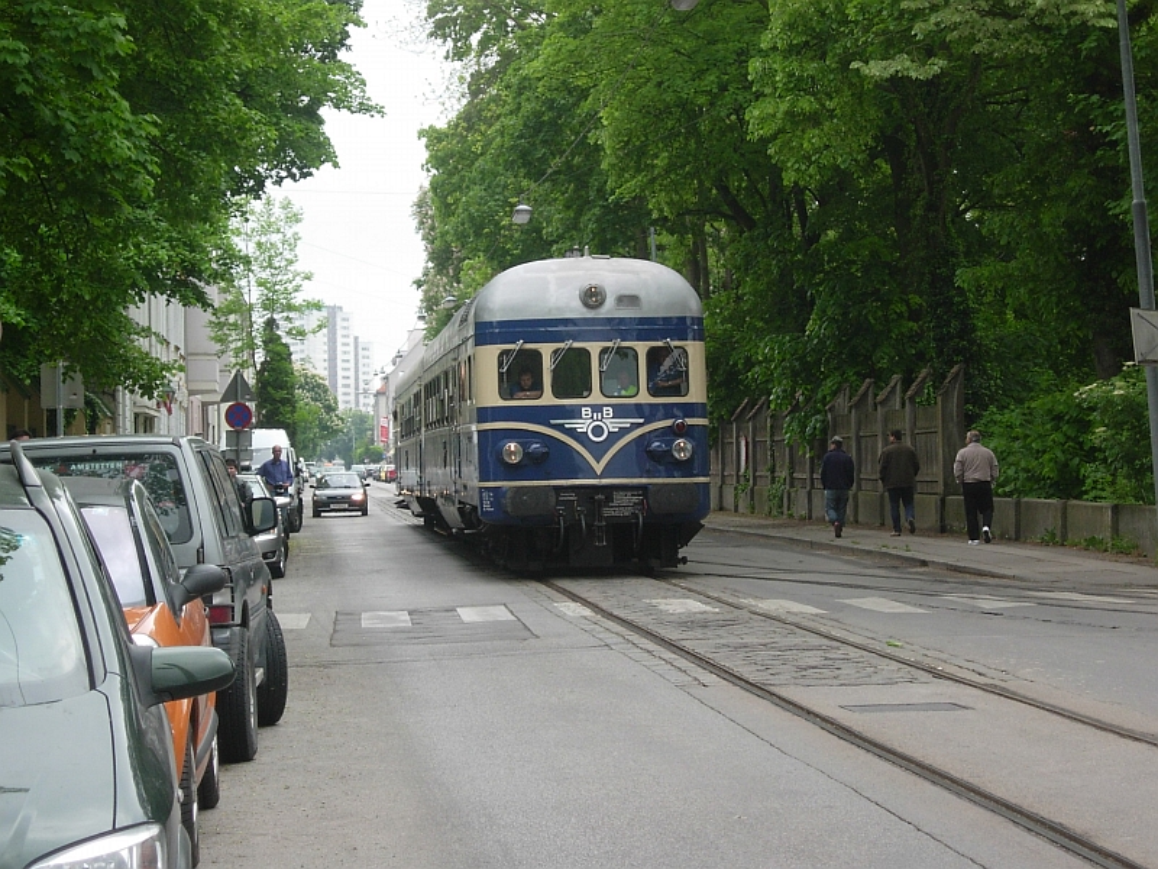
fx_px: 3446
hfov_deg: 19.1
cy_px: 434
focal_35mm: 103
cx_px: 579
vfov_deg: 14.4
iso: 79
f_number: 4.6
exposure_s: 1/264
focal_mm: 21.3
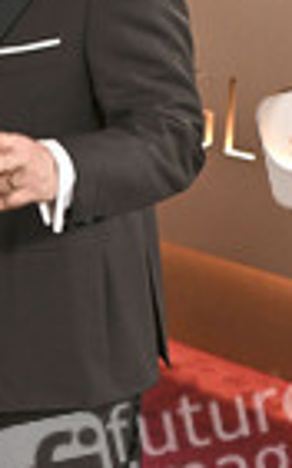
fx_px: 1326
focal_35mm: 104
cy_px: 295
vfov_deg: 20.0
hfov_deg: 12.0
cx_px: -139
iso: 2500
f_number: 5.6
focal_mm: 36
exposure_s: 1/320
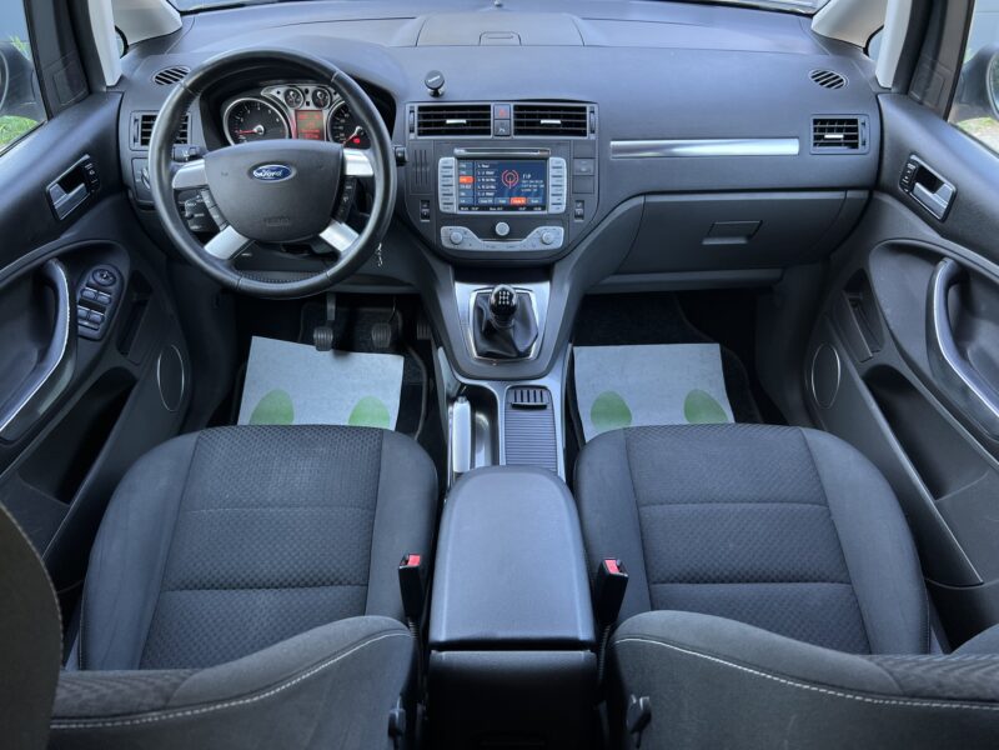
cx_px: 500
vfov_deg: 53.1
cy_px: 375
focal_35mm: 26
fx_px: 750
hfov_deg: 67.3
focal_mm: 5.7
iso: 50
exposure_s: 1/121
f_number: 1.5
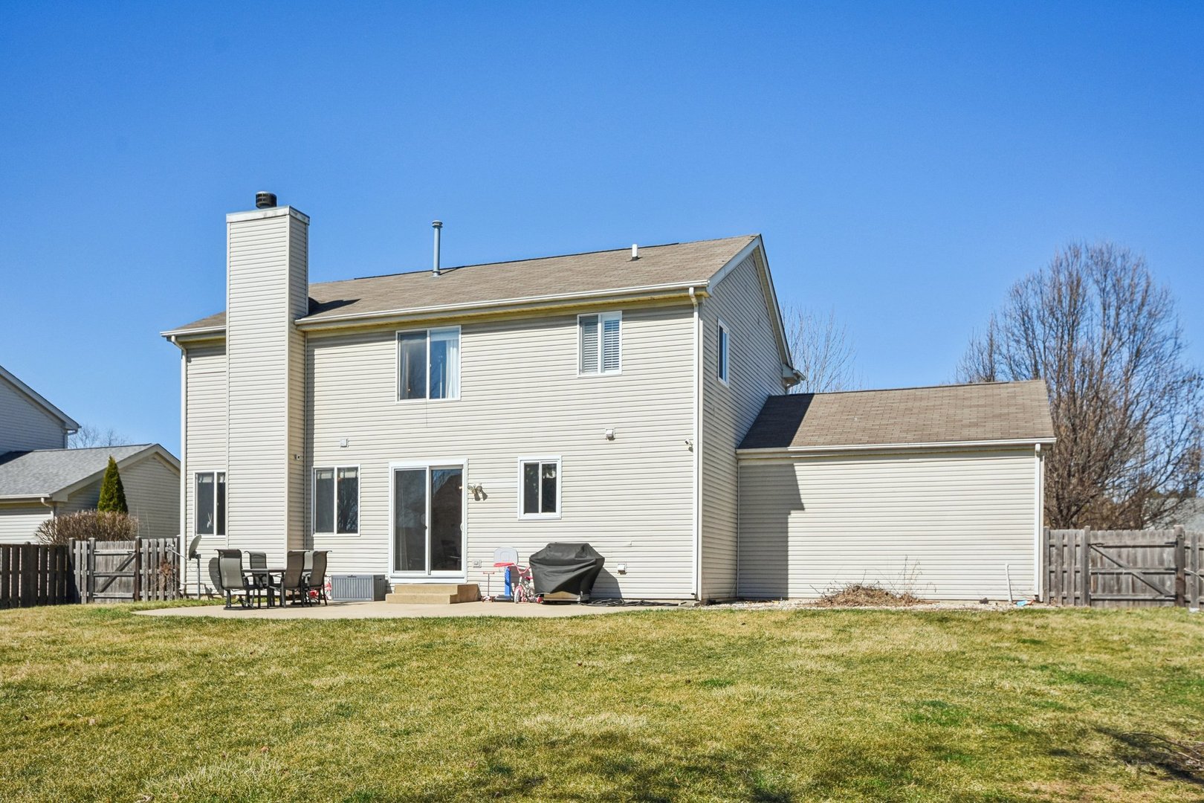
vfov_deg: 43.6
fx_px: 1003
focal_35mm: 30
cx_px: 602
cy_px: 402
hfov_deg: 61.9
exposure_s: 1/1600
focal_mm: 20
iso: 500
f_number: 8
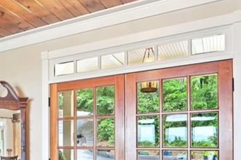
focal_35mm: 38
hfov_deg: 47.9
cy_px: 150
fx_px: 254
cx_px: 49
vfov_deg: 32.9
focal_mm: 14
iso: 320
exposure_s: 1/4
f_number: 8
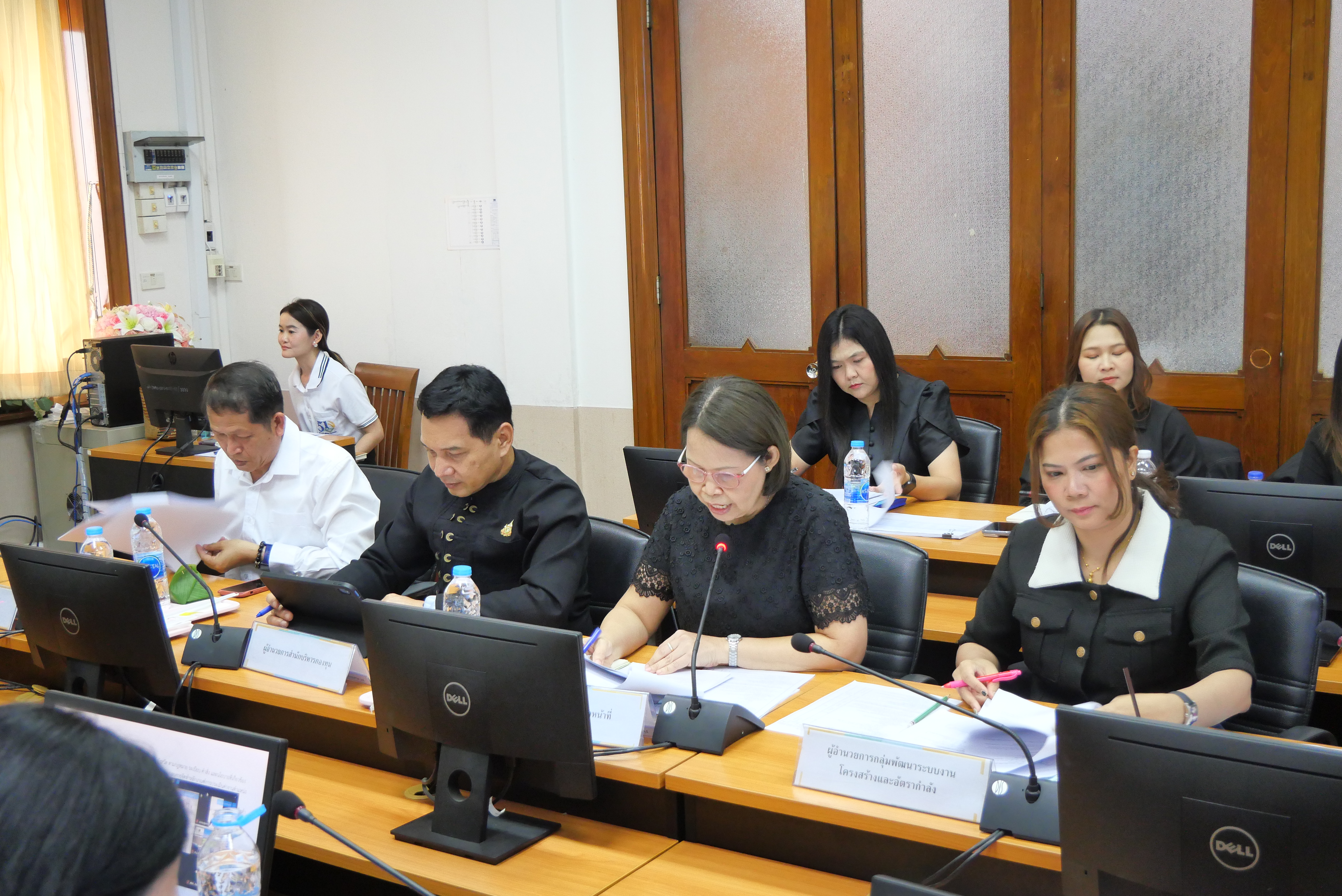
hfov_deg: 47.4
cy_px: 448
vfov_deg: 32.7
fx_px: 1529
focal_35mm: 41
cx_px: 671
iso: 1600
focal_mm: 20
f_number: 4.1
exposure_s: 1/30
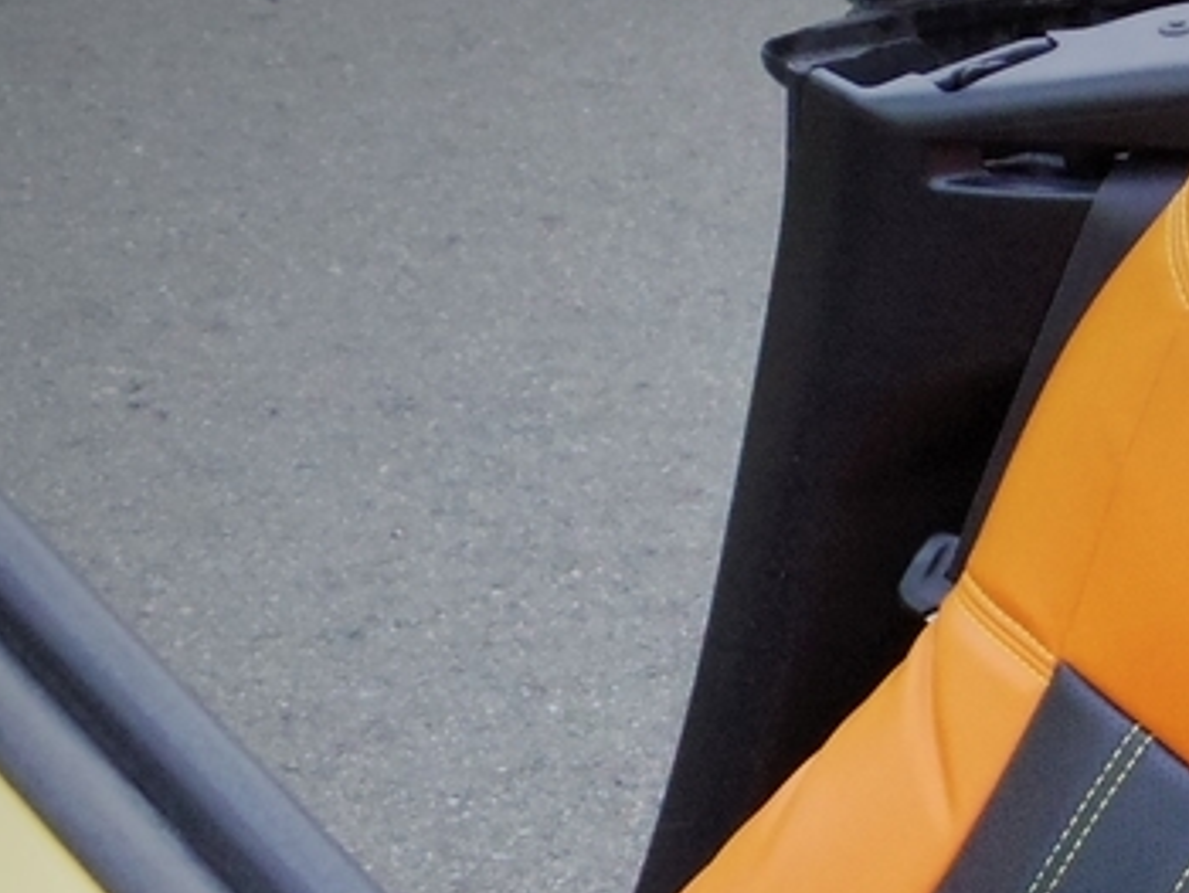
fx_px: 4709
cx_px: 1434
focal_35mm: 137
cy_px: 1073
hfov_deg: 14.0
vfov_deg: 10.7
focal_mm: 7.2
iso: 500
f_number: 3.2
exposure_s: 1/60
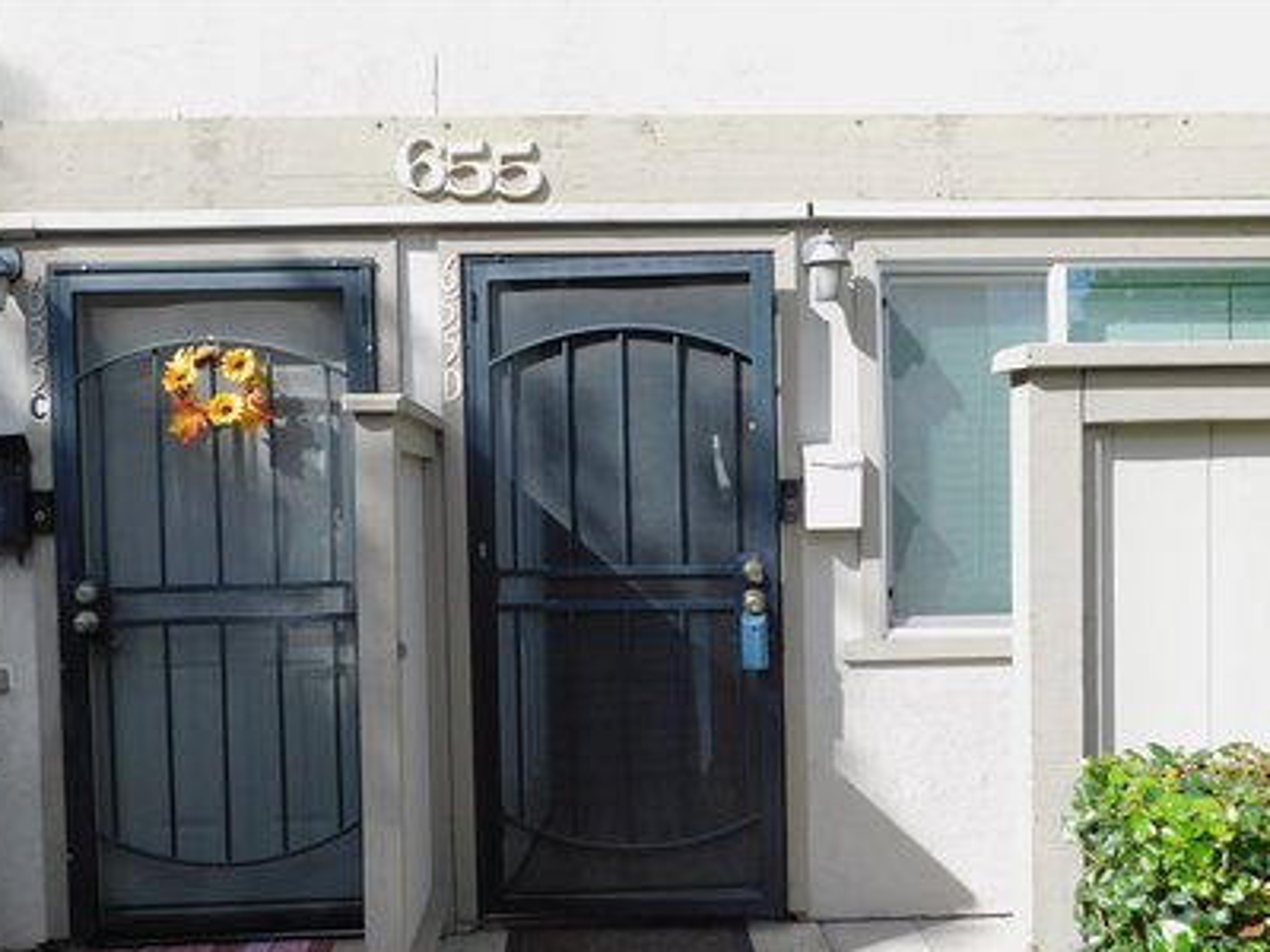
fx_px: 1174
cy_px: 501
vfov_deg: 44.1
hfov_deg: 56.8
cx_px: 659
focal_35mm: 32
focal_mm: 5.3
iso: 125
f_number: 3.2
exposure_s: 1/640
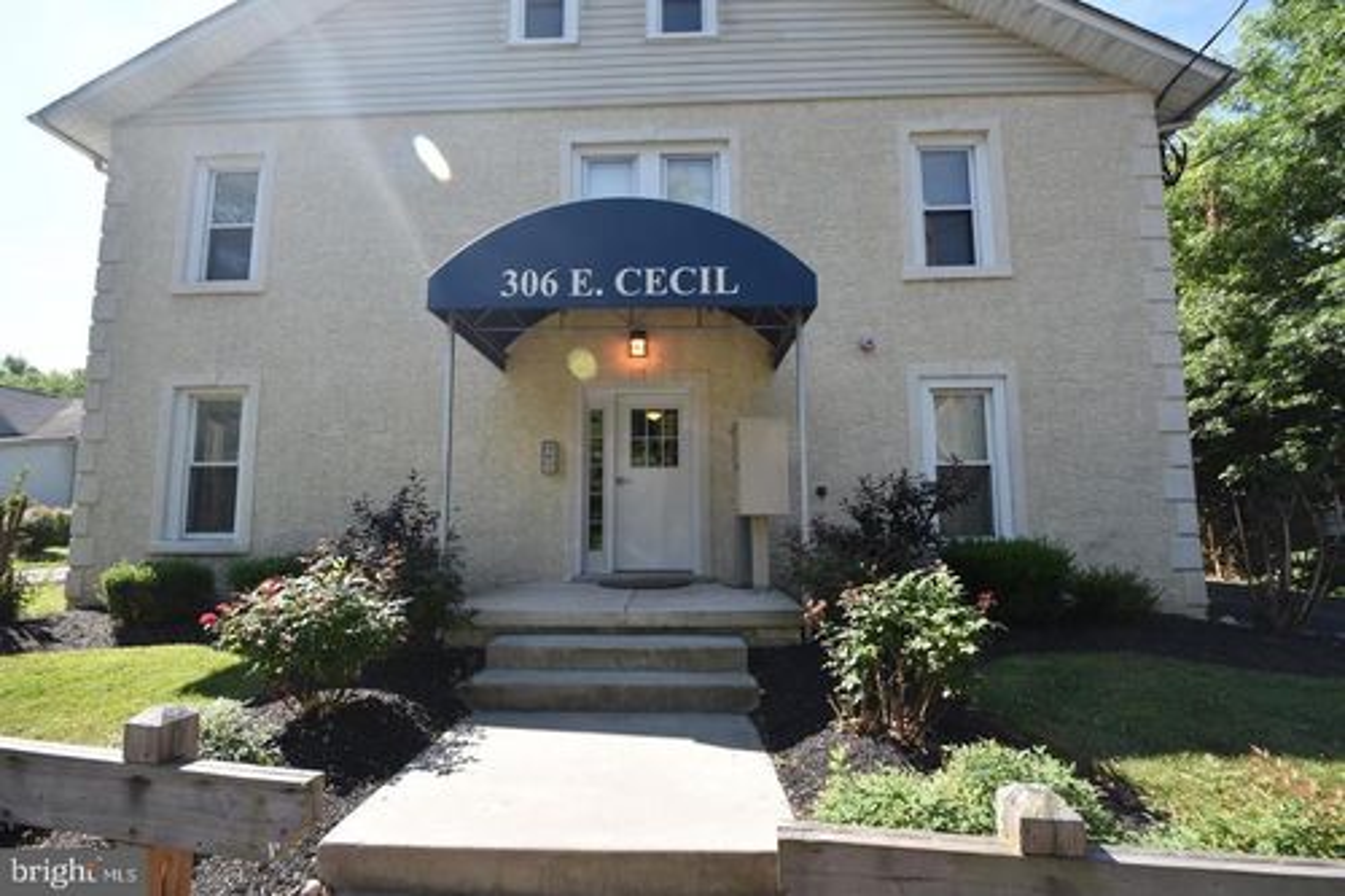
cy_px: 448
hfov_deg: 100.4
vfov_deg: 77.3
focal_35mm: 15
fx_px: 560
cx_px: 672
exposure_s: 1/500
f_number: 8
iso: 560
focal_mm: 10
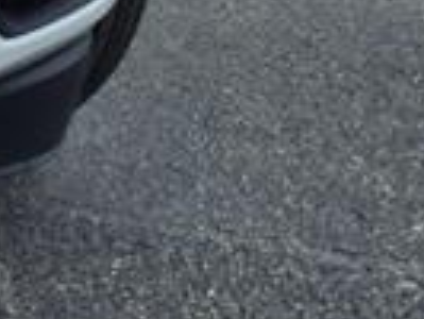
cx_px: -552
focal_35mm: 130
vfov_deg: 10.9
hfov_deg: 12.4
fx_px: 1594
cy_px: -207
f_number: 1.9
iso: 40
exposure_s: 1/1429
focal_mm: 3.58
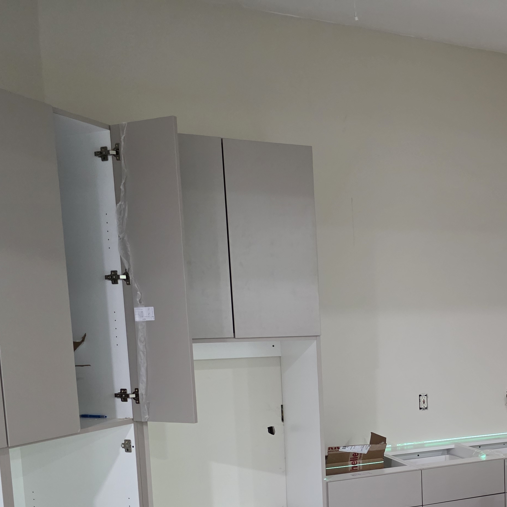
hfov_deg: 36.3
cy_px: 409
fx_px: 729
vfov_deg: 36.9
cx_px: 441
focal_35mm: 44
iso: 1000
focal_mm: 6.3
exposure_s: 1/120
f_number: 1.7
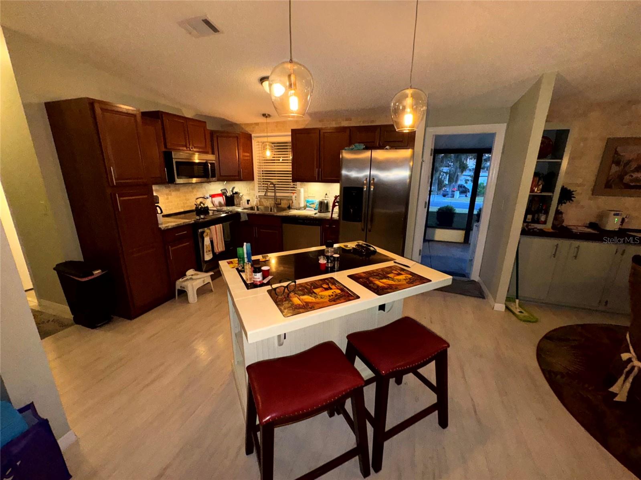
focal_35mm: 14
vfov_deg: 85.7
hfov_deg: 102.1
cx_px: 320
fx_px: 259
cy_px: 240
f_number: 2.2
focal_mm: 2.22
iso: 160
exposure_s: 1/60
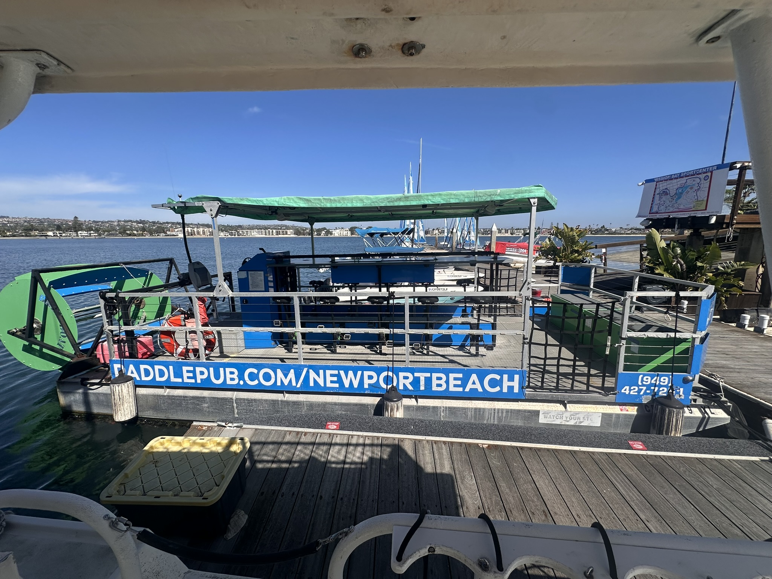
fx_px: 312
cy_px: 290
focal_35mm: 14
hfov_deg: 102.1
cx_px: 386
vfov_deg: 85.7
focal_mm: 2.22
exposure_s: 1/3040
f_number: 2.2
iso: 50
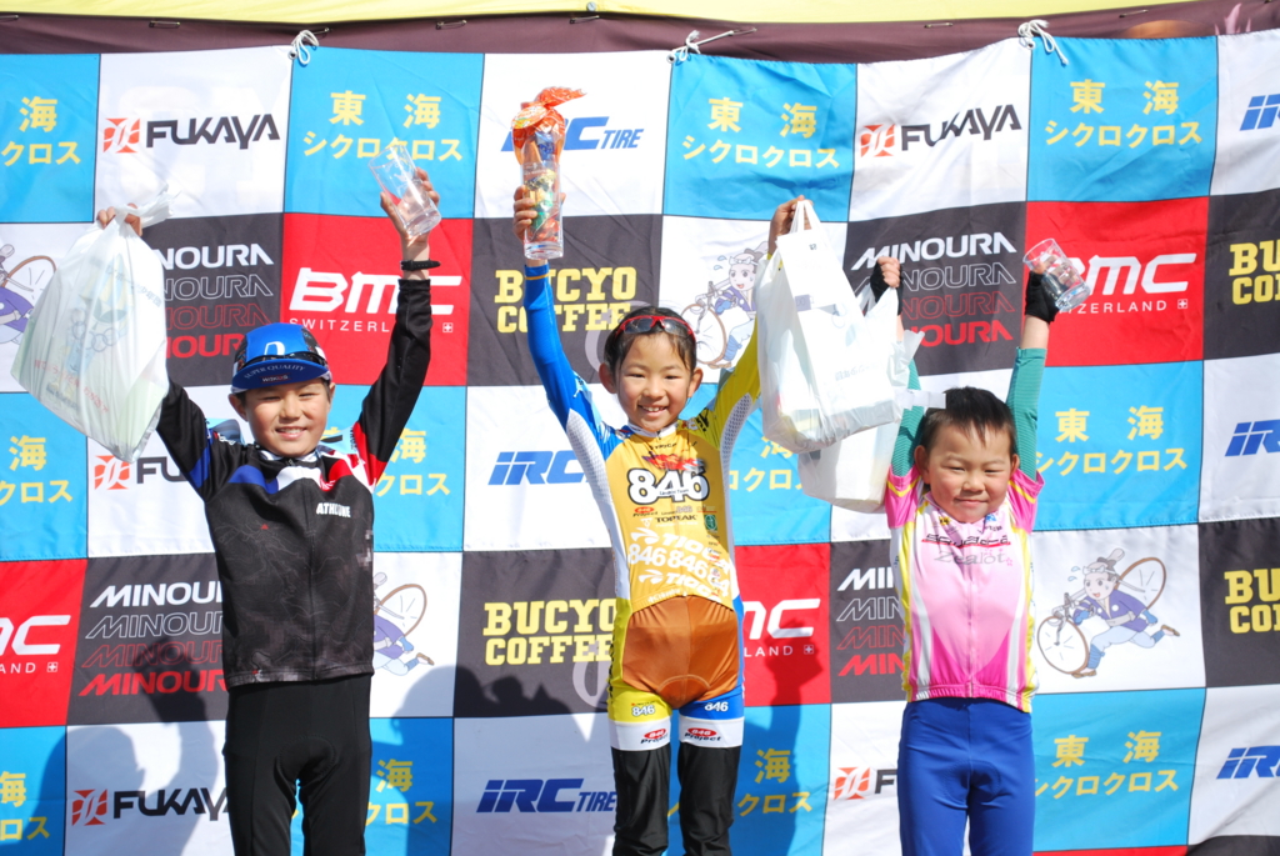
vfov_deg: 16.6
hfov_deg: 24.6
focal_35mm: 82
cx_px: 640
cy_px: 428
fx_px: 2936
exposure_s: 1/320
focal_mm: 55
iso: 100
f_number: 10
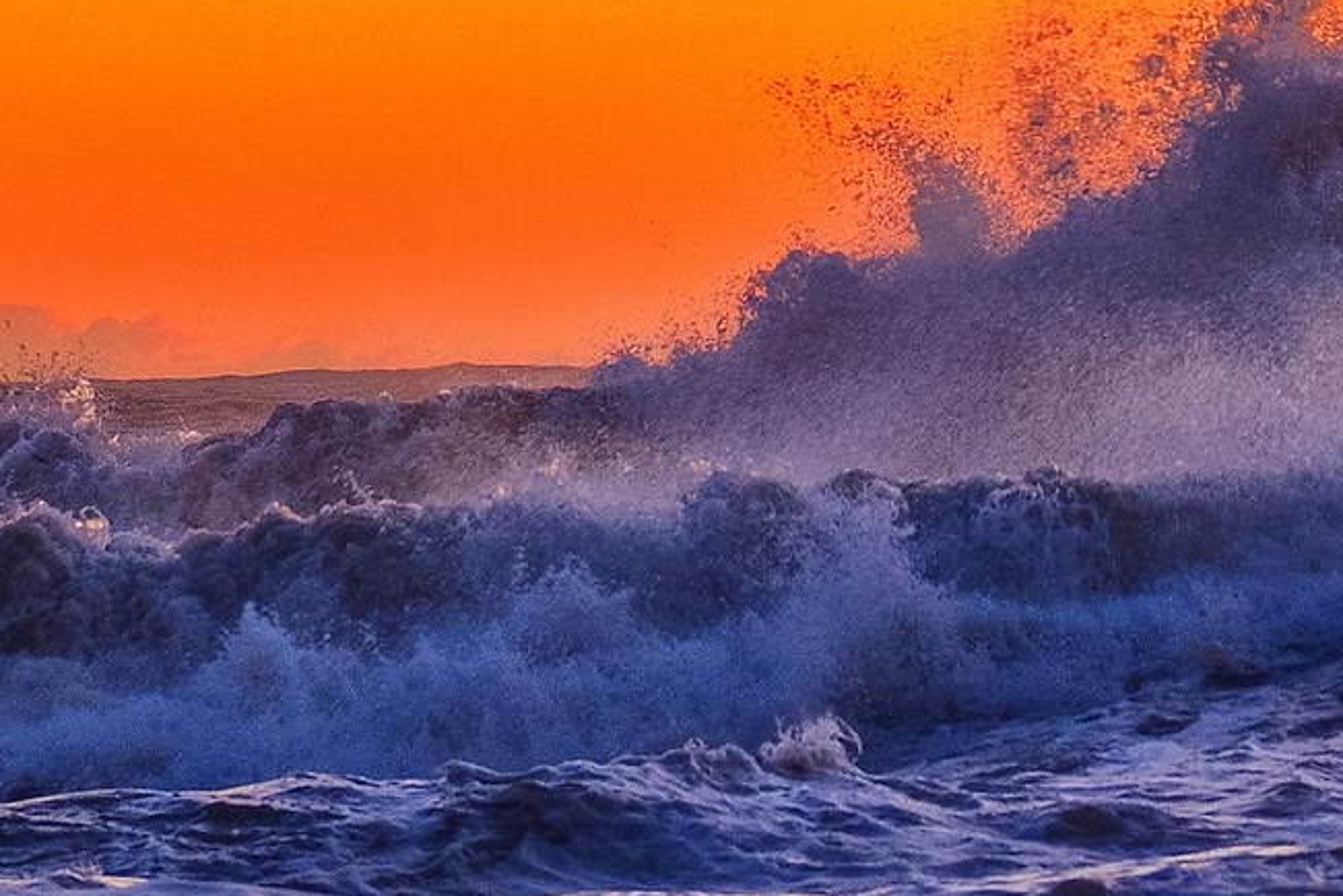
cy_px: 337
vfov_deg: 2.0
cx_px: 1452
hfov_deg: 3.0
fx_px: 25590
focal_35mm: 686
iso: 1000
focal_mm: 123.8
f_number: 4.6
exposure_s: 1/125
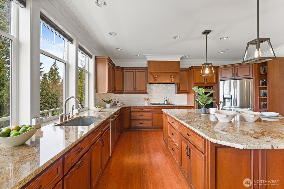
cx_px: 142
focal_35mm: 16
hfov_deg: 96.7
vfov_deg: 73.7
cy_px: 94
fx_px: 126
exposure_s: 1/2
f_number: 9
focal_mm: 16
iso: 160
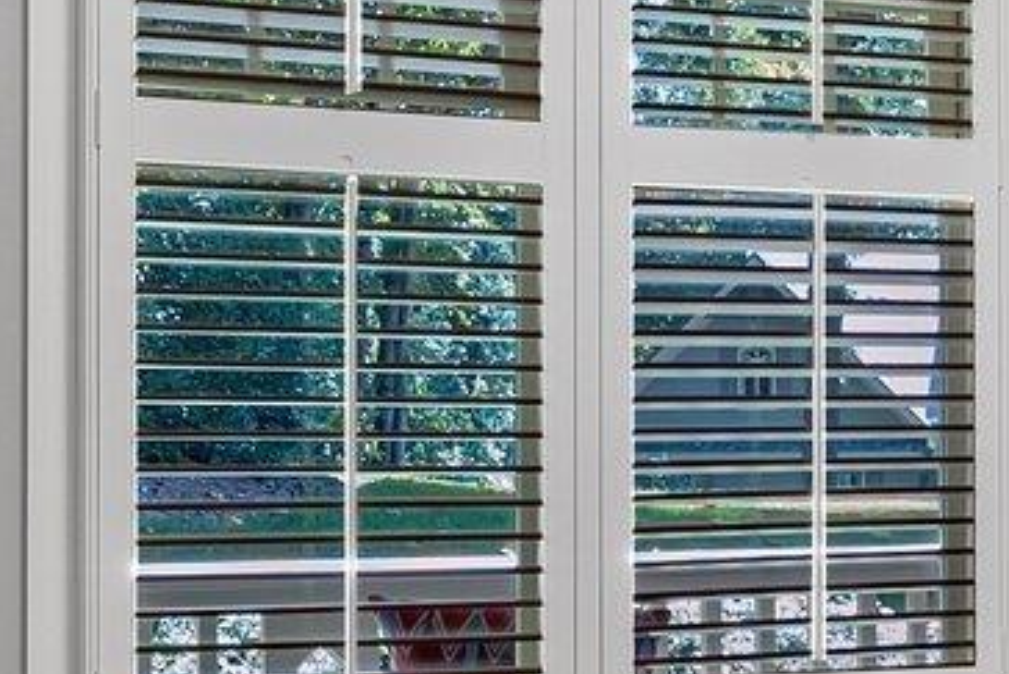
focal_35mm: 90
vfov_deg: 15.2
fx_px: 2523
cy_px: 392
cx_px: 948
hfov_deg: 22.0
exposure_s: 1/15
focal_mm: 16
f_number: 8
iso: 400
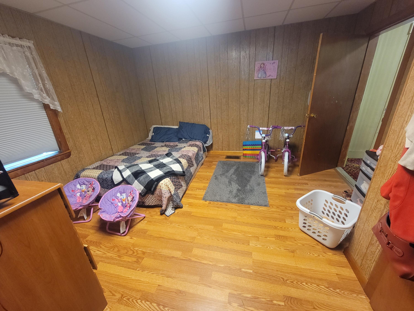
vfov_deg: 89.9
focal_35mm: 13
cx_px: 207
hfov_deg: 106.2
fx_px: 155
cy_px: 156
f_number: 2.2
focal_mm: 2.2
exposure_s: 1/30
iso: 500
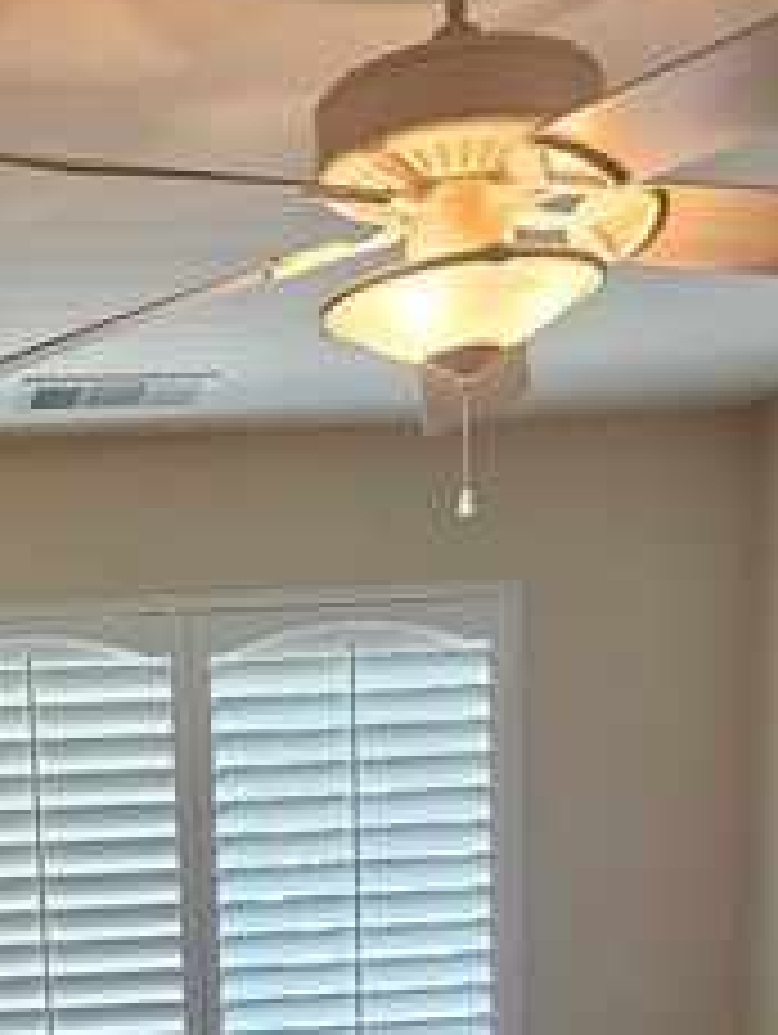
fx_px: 1914
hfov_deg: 22.6
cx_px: 139
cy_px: 1372
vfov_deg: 25.6
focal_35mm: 64
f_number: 1.7
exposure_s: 1/120
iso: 800
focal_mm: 6.3
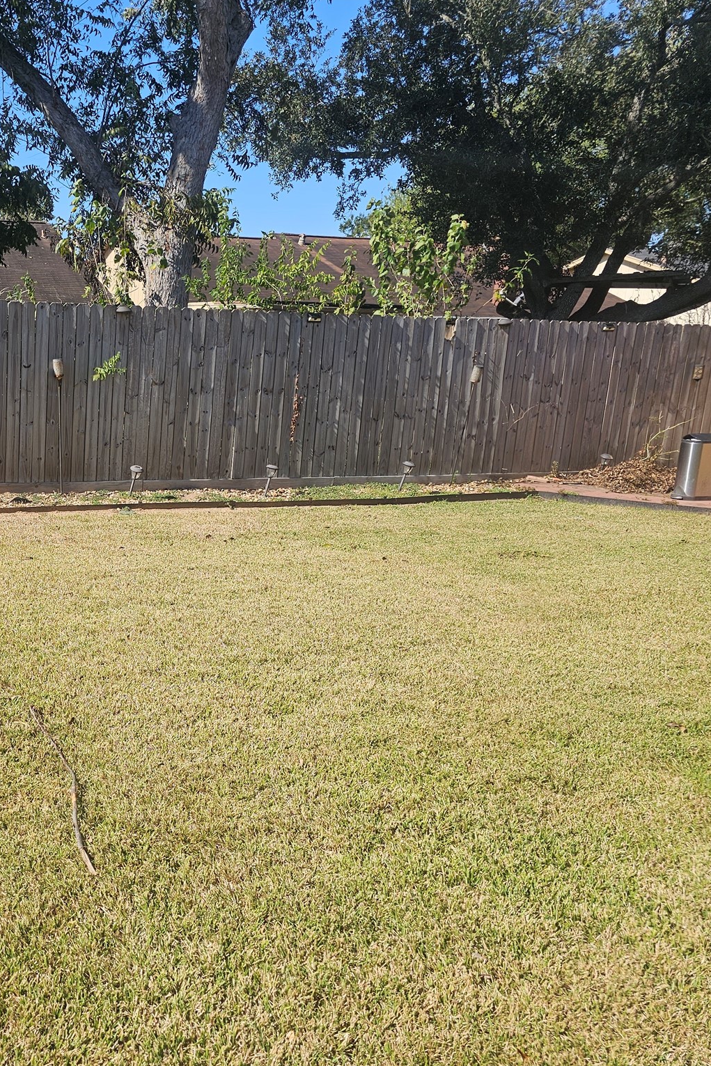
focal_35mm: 32
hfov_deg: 37.6
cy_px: 533
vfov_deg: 58.7
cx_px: 33
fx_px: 948
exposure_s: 1/542
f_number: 1.7
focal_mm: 6.3
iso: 10
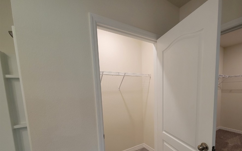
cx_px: 140
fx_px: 106
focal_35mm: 16
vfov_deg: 69.3
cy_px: 100
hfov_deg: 97.0
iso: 200
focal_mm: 2.2
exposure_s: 1/60
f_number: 2.2
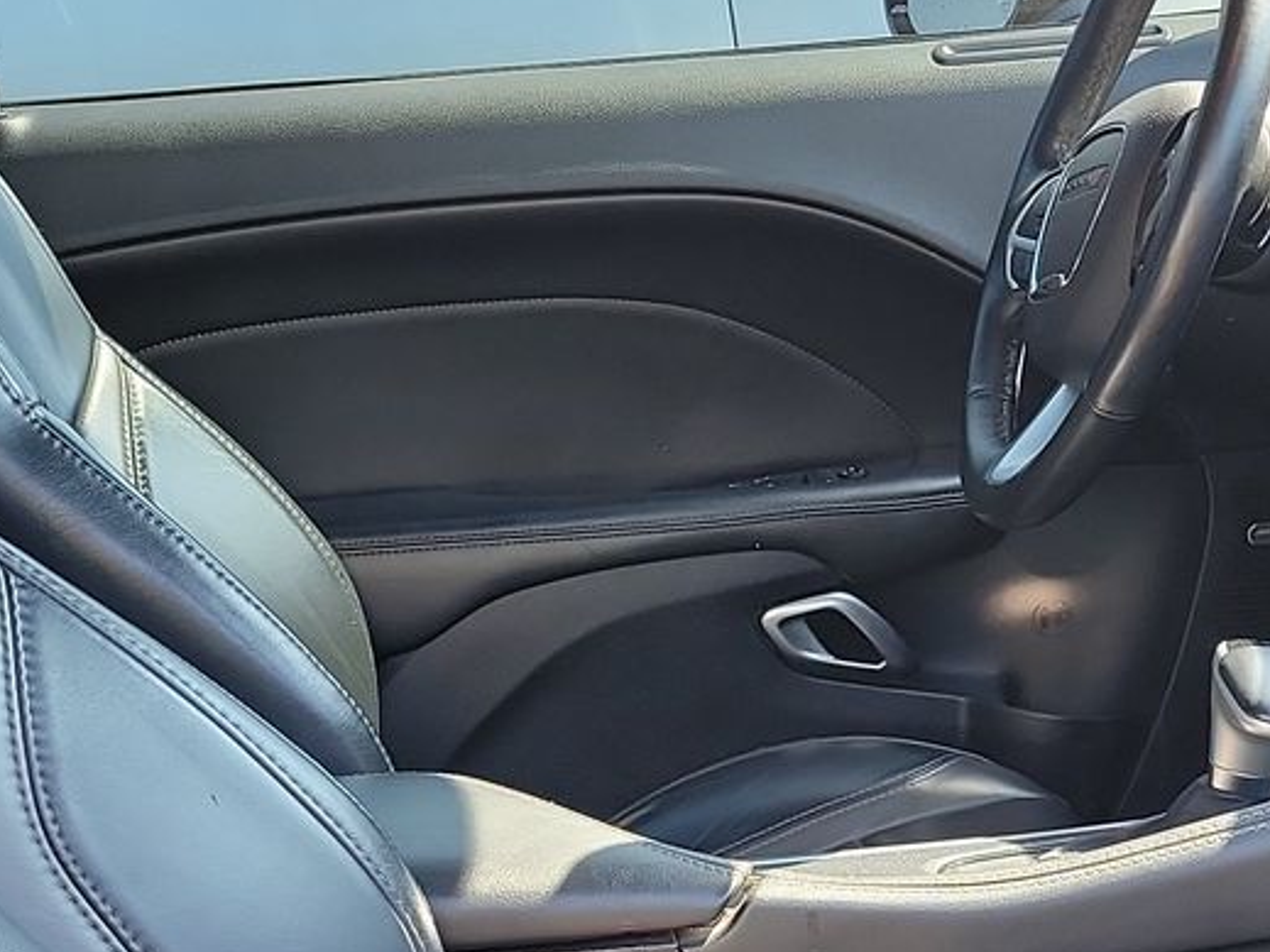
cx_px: 533
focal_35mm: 74
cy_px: 1023
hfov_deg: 26.3
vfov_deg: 19.2
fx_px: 2714
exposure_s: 1/59
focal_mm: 6.7
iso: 87
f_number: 1.8
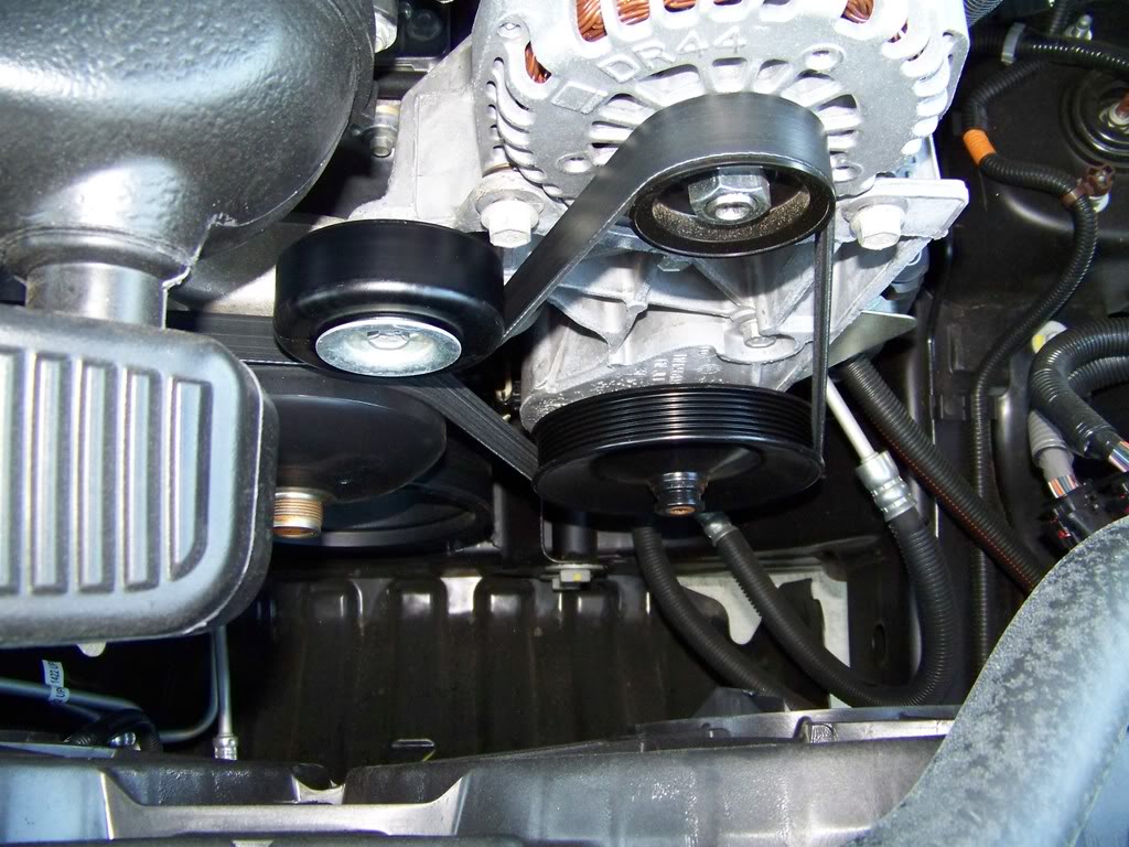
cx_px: 564
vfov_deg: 39.7
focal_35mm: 36
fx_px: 1174
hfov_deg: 51.4
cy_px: 424
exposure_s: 1/30
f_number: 2.8
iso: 200
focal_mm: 5.85
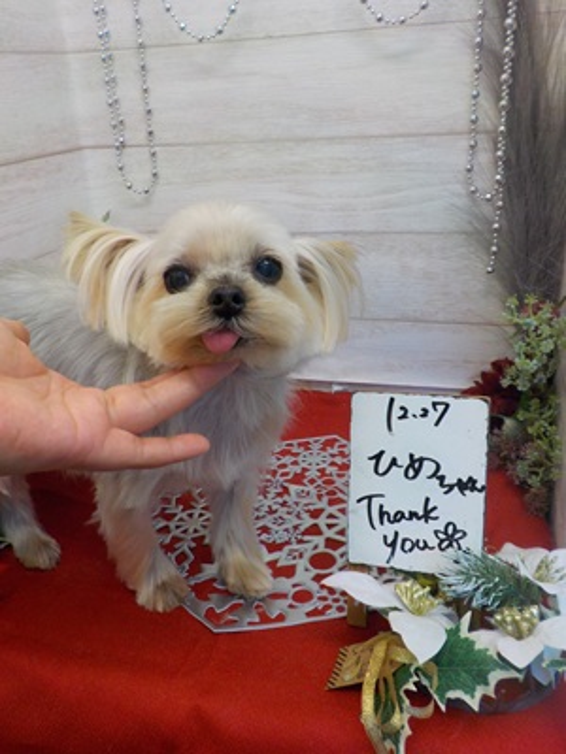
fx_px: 654
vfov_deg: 60.0
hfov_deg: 46.8
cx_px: 283
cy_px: 377
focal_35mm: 30
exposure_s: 1/30
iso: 160
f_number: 3.3
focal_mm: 4.1
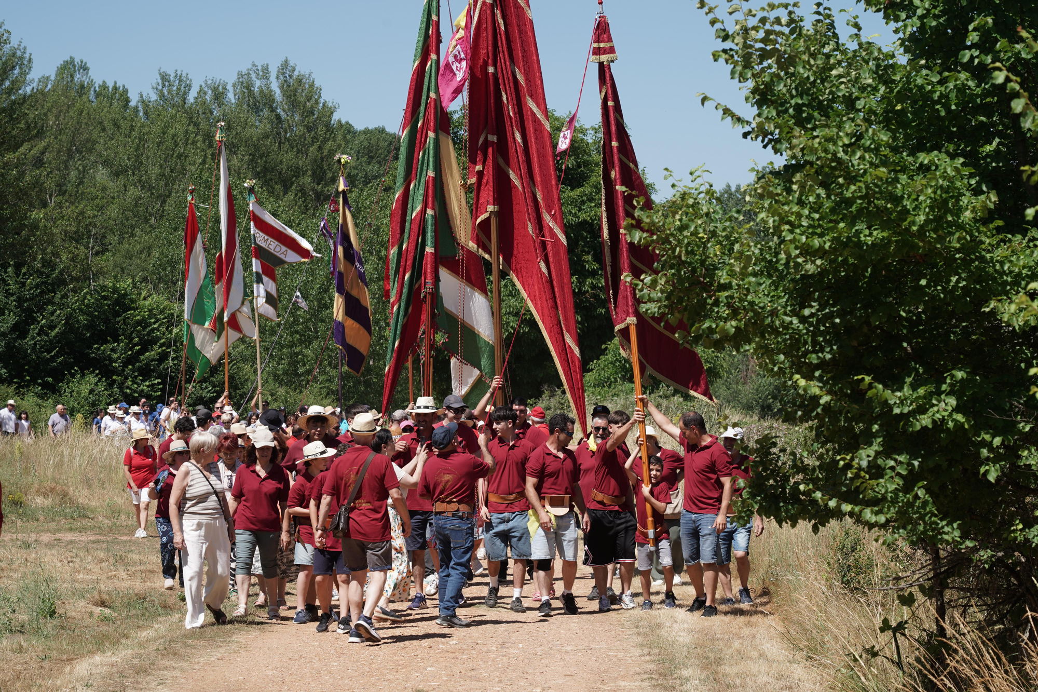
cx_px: 519
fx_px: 3027
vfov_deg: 13.0
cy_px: 346
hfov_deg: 19.5
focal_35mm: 105
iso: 100
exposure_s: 1/200
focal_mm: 105
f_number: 9
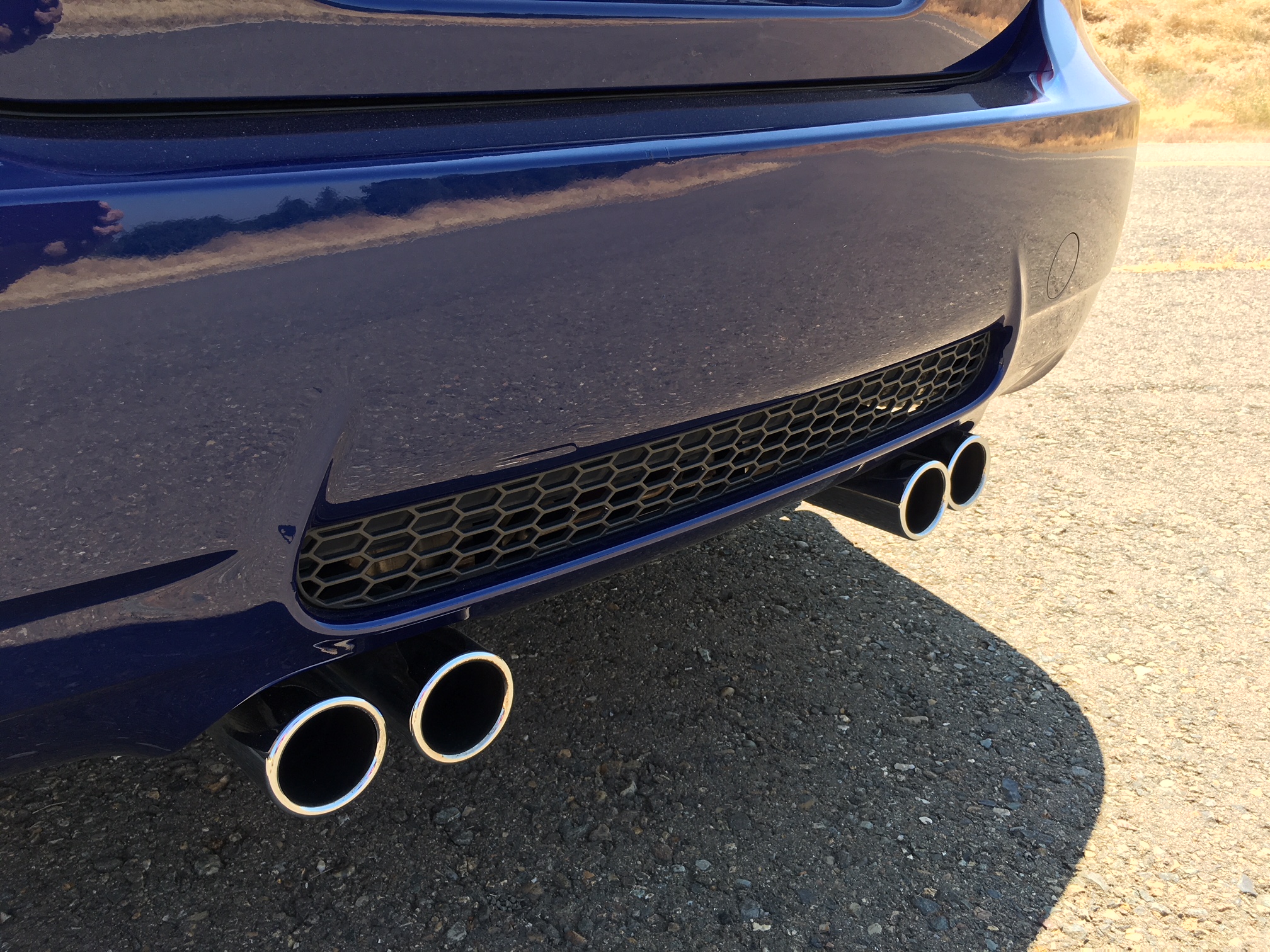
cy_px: 476
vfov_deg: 48.2
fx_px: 1064
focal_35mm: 29
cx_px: 635
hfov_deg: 61.7
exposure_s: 1/340
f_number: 2.2
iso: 25
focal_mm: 4.15
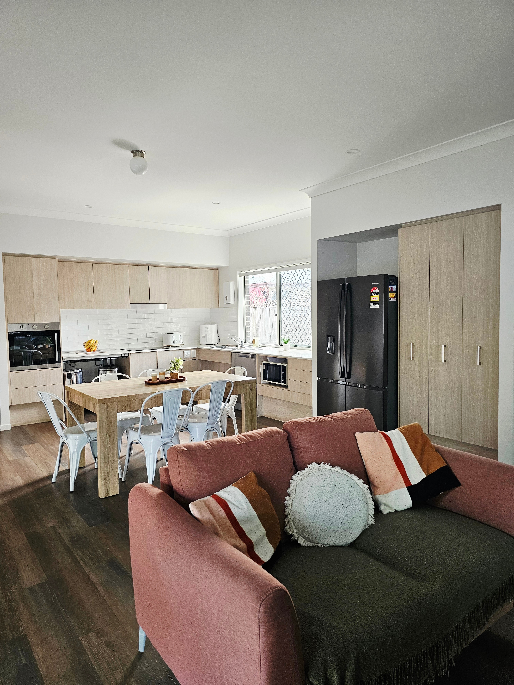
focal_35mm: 23
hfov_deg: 58.9
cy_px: 342
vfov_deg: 73.9
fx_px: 455
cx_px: 257
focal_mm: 6.3
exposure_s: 1/101
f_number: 1.7
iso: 250
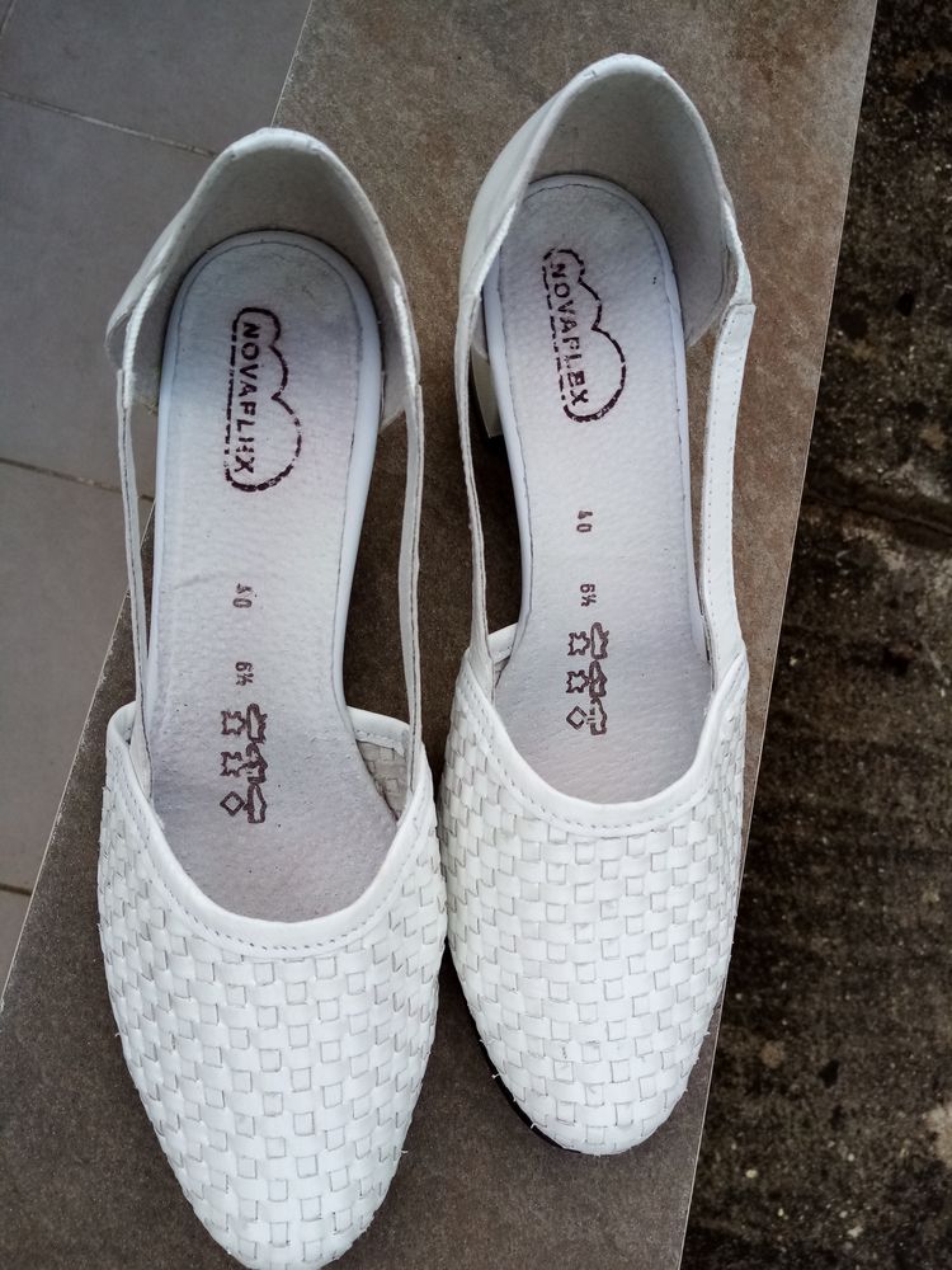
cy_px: 635
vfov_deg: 67.3
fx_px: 953
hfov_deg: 53.1
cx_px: 476
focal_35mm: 26
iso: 103
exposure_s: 1/1182
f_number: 1.8
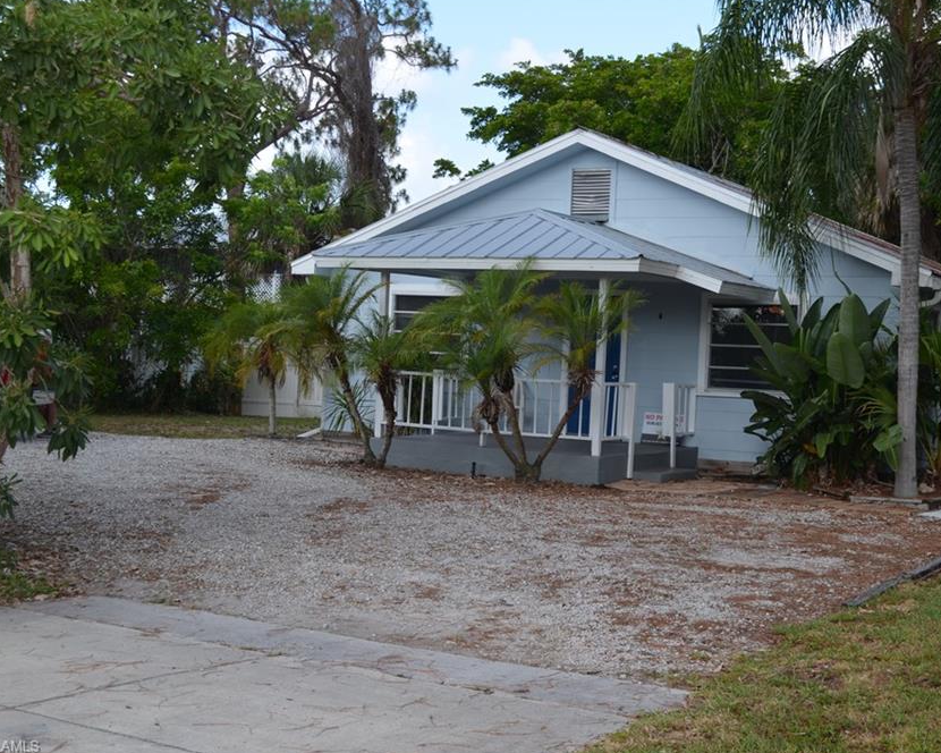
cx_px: 541
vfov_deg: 29.1
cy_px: 373
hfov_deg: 35.9
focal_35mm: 52
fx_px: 1448
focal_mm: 30
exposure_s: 1/200
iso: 200
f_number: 7.1
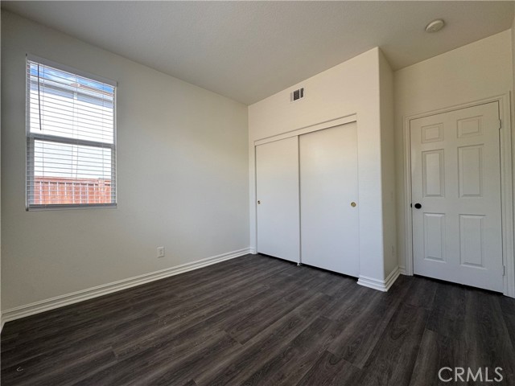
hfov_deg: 102.1
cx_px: 258
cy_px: 193
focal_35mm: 14
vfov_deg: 85.7
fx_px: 208
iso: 50
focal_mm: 2.22
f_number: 2.2
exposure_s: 1/99
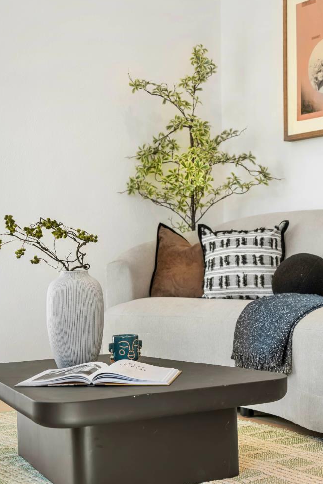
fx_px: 861
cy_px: 243
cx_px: 190
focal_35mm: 64
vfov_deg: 31.4
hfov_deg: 21.2
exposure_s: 1/60
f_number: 3.5
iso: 320
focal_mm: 42
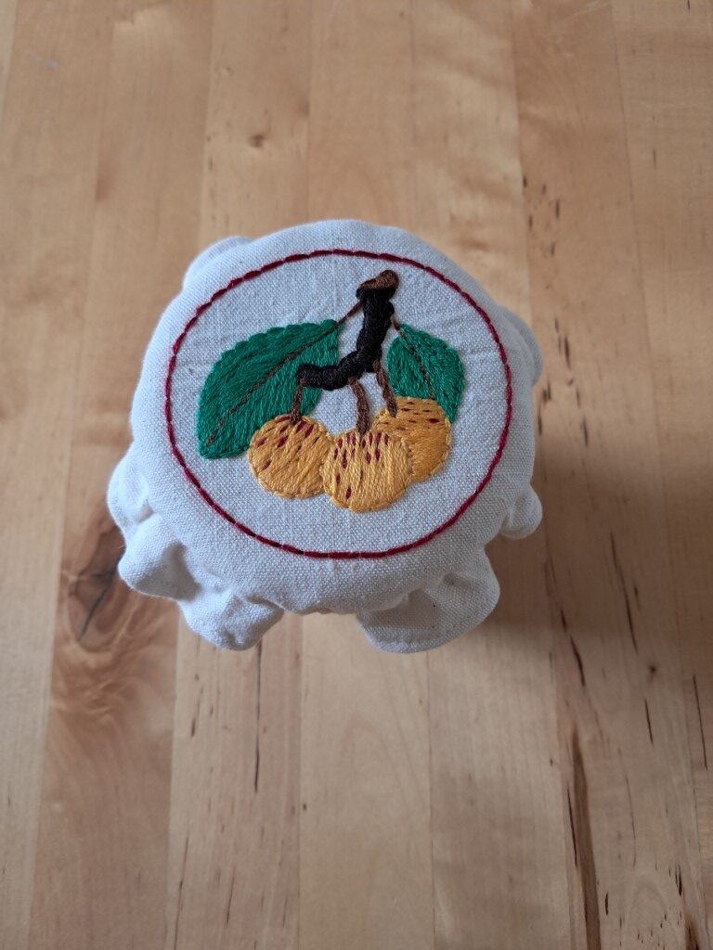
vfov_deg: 65.3
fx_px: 742
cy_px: 475
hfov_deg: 51.4
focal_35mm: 27
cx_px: 356
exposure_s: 1/50
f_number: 1.8
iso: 400
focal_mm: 4
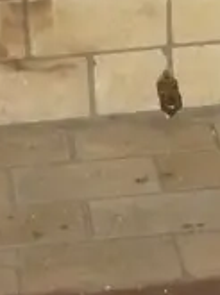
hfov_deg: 8.4
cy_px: -5
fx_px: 1489
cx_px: -29
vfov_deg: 11.2
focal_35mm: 175
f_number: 3.3
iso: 400
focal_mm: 4.3
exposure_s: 1/60
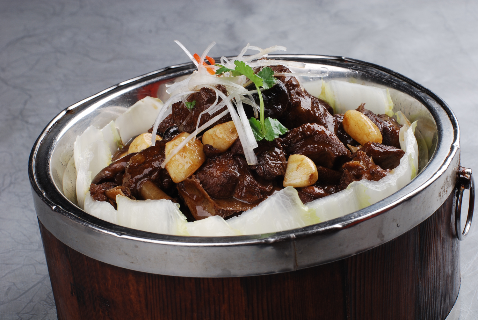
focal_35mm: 75
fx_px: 997
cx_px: 239
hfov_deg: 27.0
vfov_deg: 18.2
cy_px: 160
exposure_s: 1/160
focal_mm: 50
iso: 100
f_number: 13
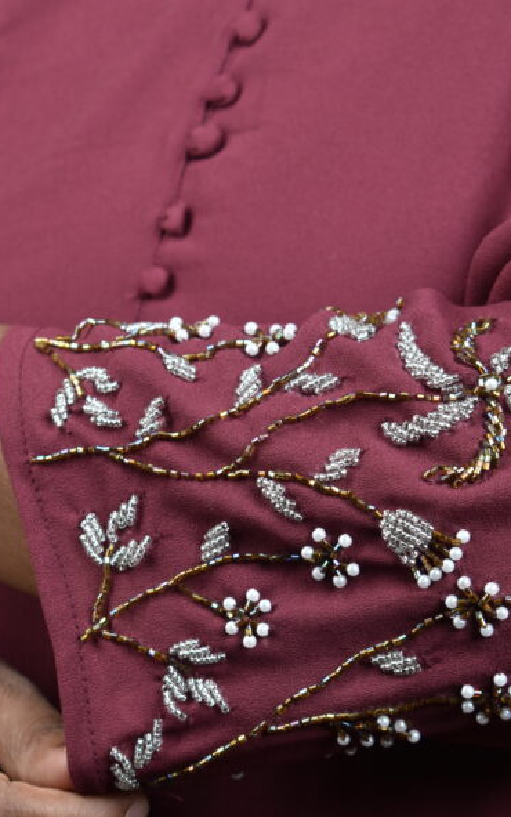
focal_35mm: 121
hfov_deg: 10.8
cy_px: 489
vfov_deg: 17.2
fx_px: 2693
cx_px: 401
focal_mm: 52
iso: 200
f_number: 5.6
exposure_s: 1/50
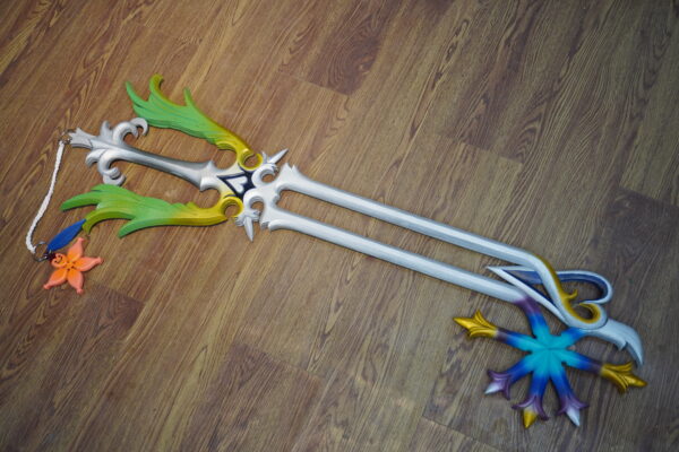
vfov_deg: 34.2
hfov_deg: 49.6
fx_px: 736
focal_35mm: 39
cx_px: 340
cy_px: 226
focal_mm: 26
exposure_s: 1/50
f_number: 4.5
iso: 320
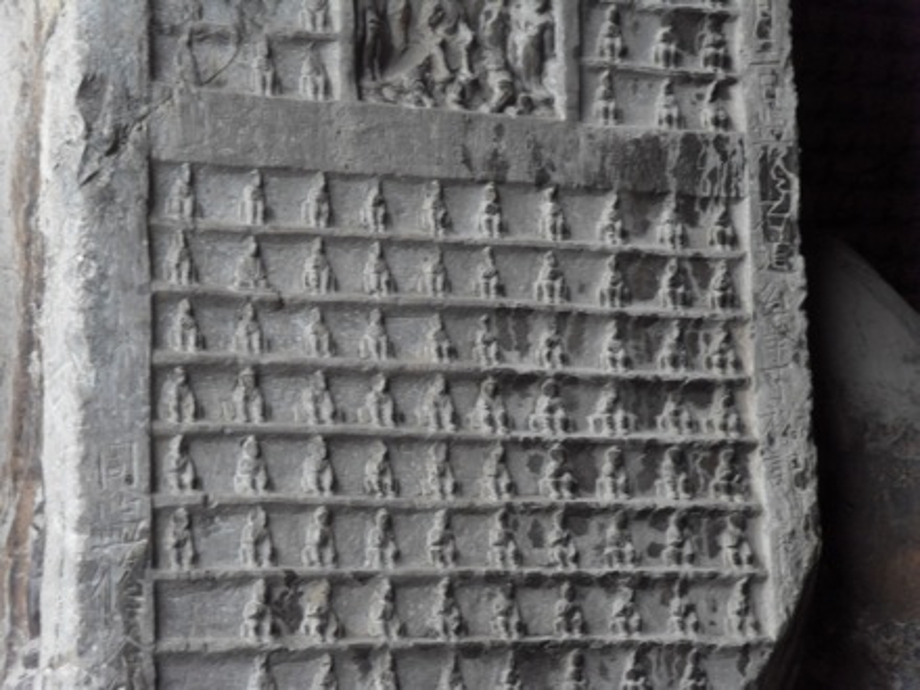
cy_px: 345
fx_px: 3110
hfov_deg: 16.8
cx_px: 460
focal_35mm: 117
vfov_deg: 12.7
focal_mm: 19.8
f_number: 4.5
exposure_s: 1/30
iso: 200
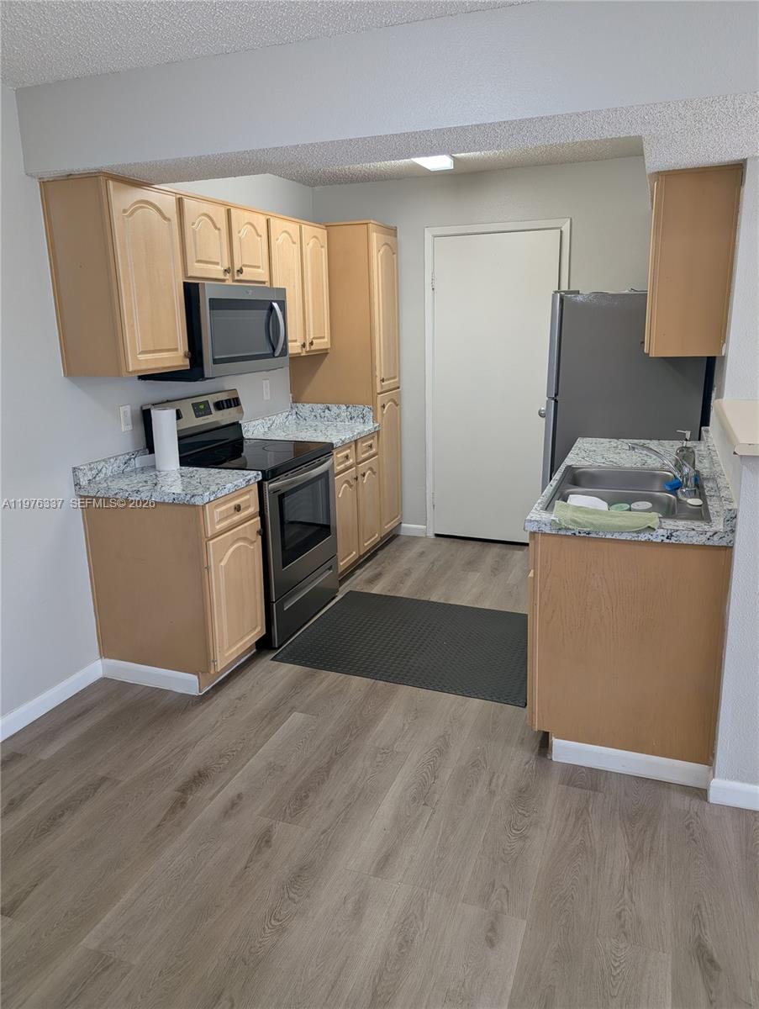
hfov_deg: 56.9
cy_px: 504
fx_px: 700
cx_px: 380
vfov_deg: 71.5
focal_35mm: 24
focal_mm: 6.9
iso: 29
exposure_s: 1/60
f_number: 1.68
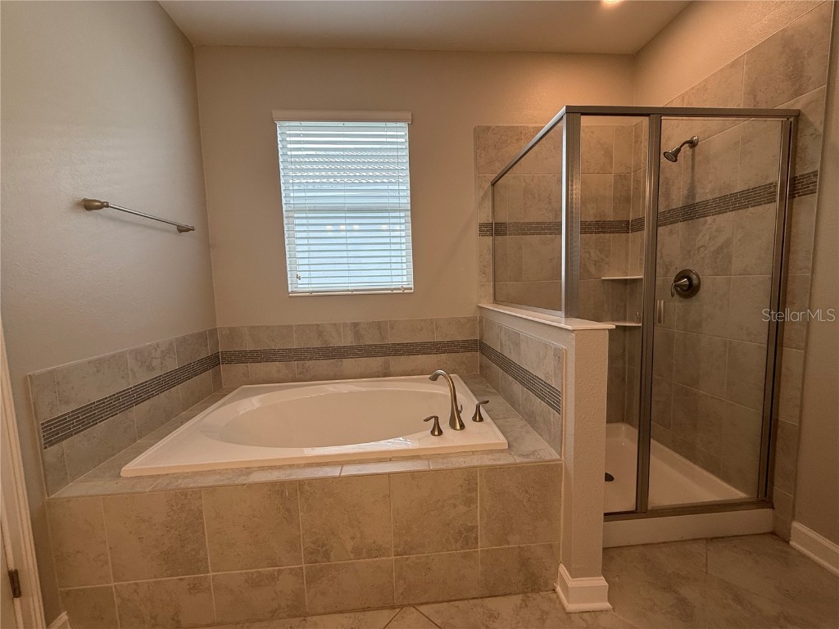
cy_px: 314
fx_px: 339
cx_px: 420
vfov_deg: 85.7
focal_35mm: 14
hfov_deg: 102.1
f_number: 2.2
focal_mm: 2.22
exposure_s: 1/120
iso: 100
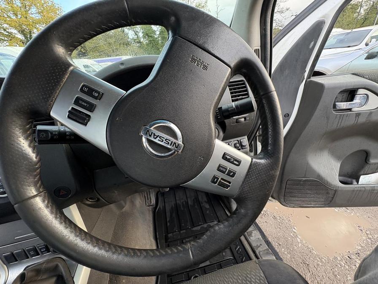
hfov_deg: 102.1
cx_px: 189
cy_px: 142
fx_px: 153
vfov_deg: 85.7
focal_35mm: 14
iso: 125
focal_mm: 2.22
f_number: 2.2
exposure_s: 1/99
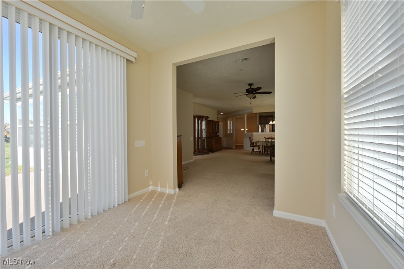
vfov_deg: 81.2
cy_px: 134
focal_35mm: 14
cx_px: 202
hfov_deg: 104.3
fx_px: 157
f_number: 9
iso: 400
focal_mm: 14
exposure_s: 1/80
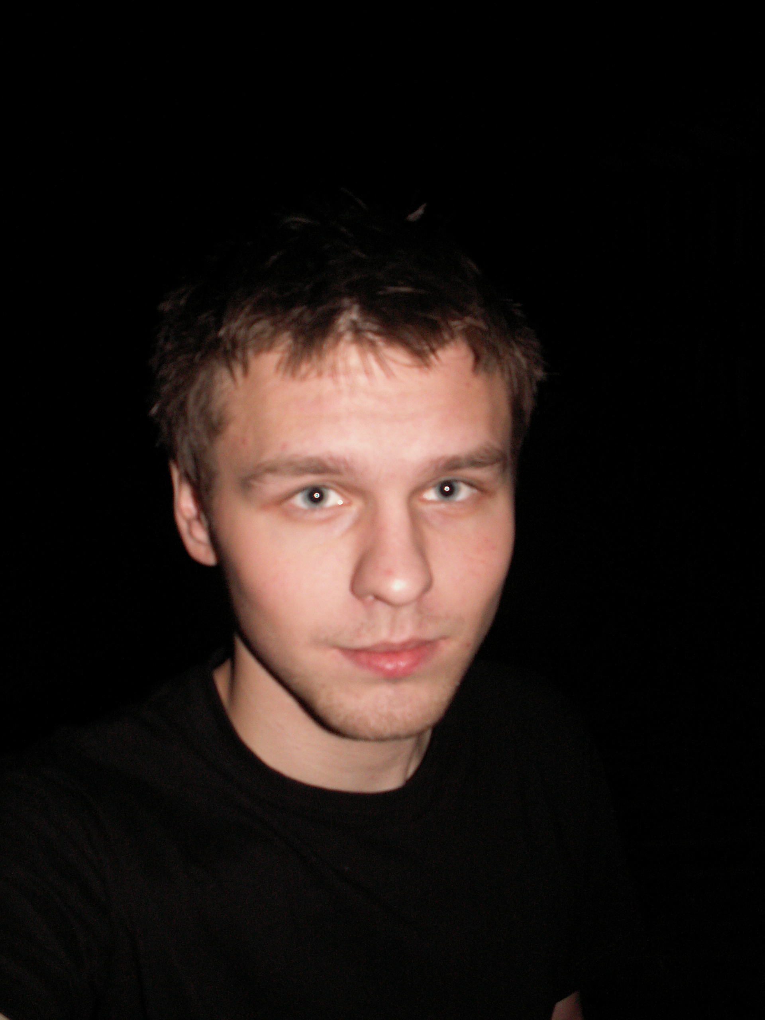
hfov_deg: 40.7
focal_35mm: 35
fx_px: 1031
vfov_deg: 52.6
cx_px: 382
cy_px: 510
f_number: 2.8
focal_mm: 5.86
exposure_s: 1/40
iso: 160
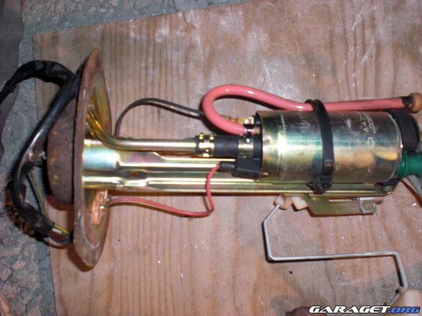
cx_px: 211
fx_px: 463
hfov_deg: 49.0
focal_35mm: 38
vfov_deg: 37.7
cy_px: 158
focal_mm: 6.3
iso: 200
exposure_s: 1/60
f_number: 3.1
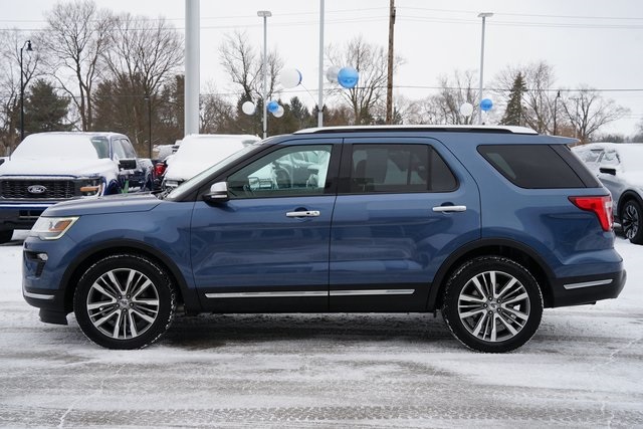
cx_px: 322
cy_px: 214
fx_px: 732
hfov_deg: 47.4
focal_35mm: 41
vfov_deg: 32.6
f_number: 8
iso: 100
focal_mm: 41
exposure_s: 1/80
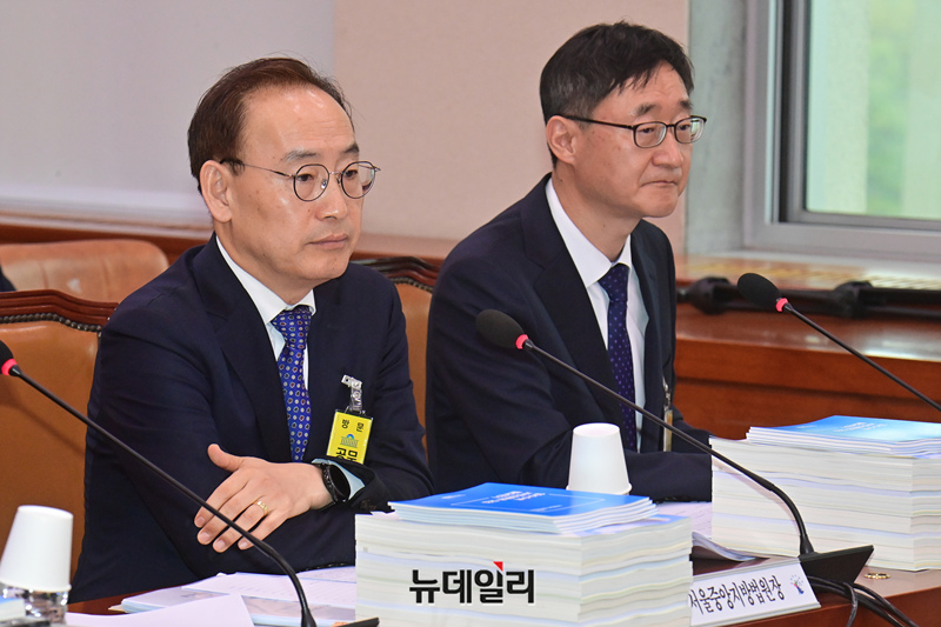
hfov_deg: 11.7
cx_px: 470
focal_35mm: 175
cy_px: 314
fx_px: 4573
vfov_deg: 7.8
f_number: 9
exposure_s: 1/250
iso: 6400
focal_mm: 175
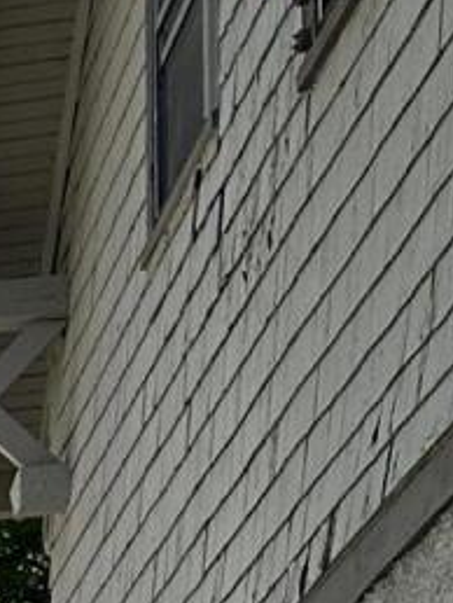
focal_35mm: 186
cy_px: 1599
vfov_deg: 9.2
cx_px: -1191
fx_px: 3240
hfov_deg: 6.7
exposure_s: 1/3247
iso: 80
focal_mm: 6.86
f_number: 1.78
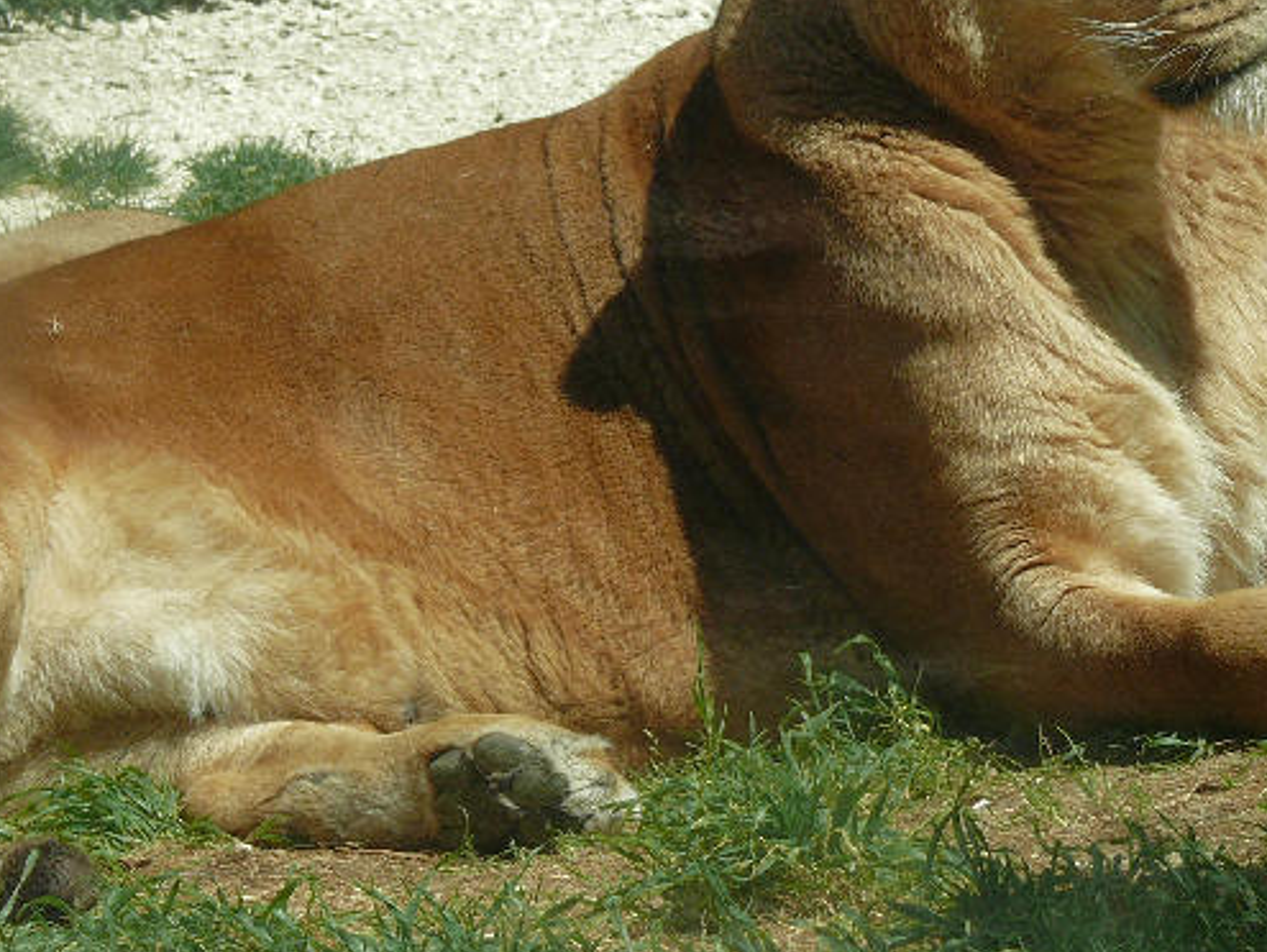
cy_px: 159
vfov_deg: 4.8
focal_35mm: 308
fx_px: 11281
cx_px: 765
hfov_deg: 6.4
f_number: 5.6
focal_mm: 31.5
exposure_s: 1/320
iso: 100
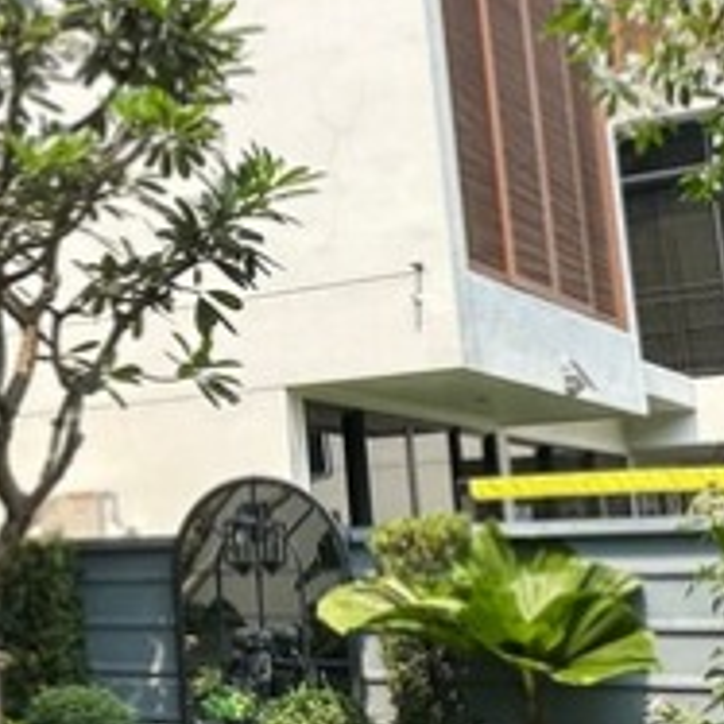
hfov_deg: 23.5
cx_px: -182
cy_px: 298
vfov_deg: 26.1
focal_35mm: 66
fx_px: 1562
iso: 40
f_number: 2.2
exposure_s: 1/1159
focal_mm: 2.22
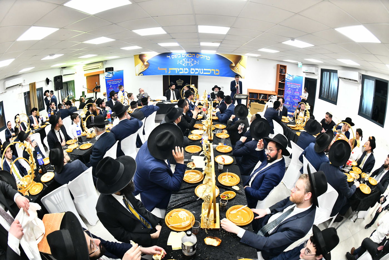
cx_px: 194
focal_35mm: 16
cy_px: 130
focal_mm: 16
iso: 2500
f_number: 5.6
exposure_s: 1/125
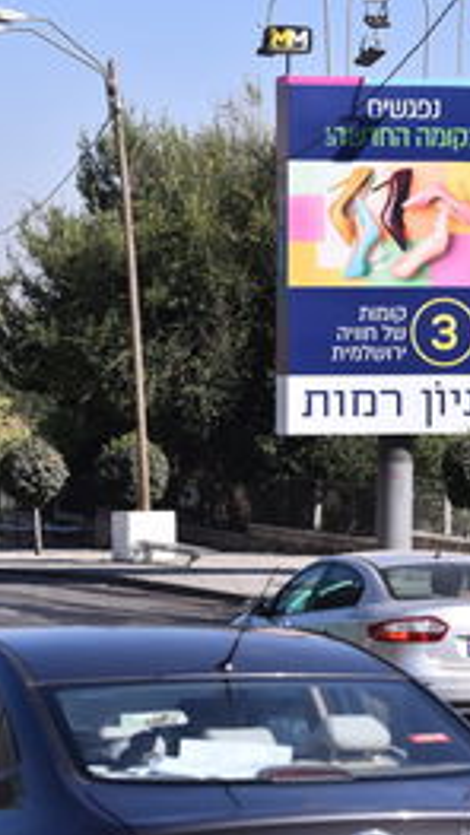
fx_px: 3034
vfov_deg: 15.7
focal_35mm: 137
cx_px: 327
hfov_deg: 8.8
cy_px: 419
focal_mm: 86
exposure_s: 1/1250
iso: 400
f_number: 7.1
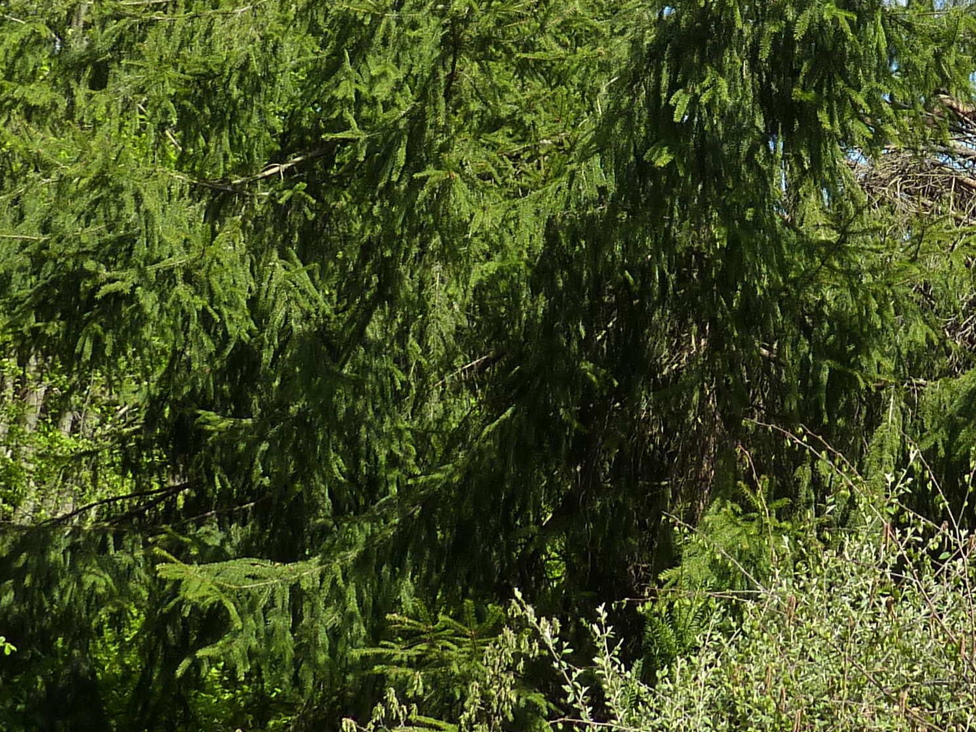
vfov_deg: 22.1
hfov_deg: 30.4
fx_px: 1720
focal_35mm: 61
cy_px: -159
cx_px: 868
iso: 125
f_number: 4
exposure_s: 1/500
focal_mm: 4.1
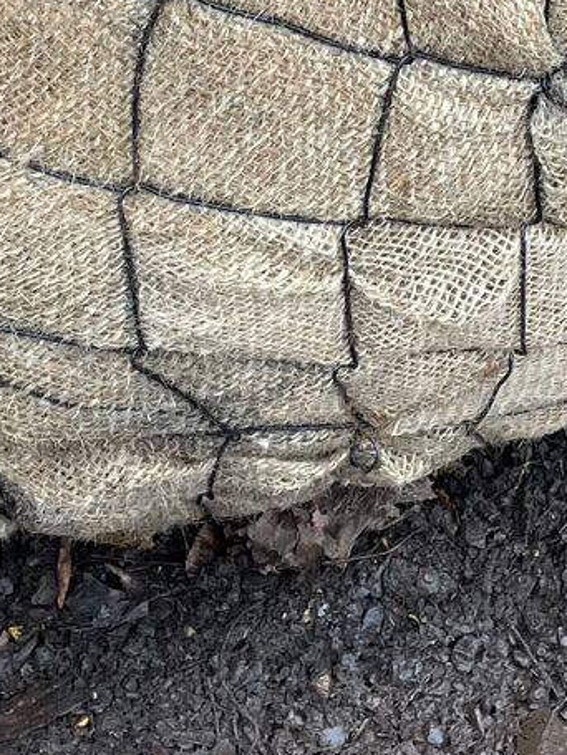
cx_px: 390
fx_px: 2512
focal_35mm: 115
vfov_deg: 15.9
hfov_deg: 12.9
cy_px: -336
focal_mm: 4.2
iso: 32
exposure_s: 1/128
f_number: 1.6
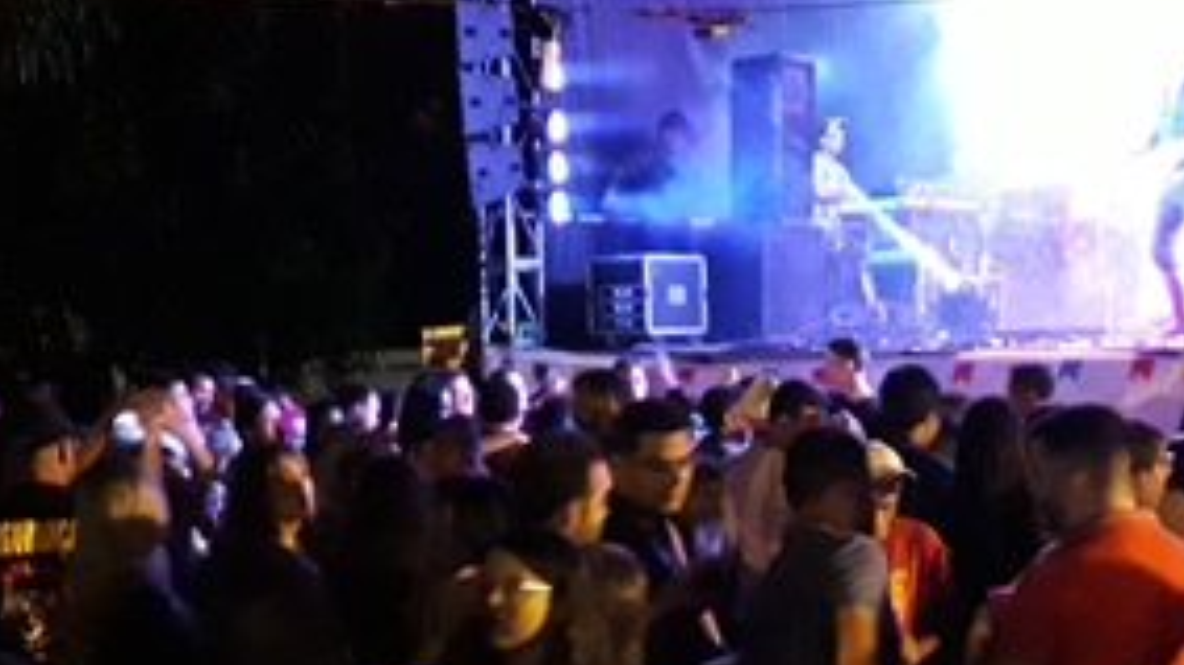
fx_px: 2166
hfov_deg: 30.5
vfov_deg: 16.9
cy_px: 719
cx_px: 686
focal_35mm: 69
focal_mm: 3.7
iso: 800
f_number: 1.9
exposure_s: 1/10
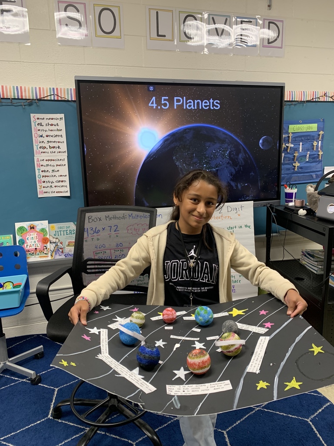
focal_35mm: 26
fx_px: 334
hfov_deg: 53.1
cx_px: 167
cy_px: 223
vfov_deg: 67.3
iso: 125
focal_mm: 4.25
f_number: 1.8
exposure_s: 1/60
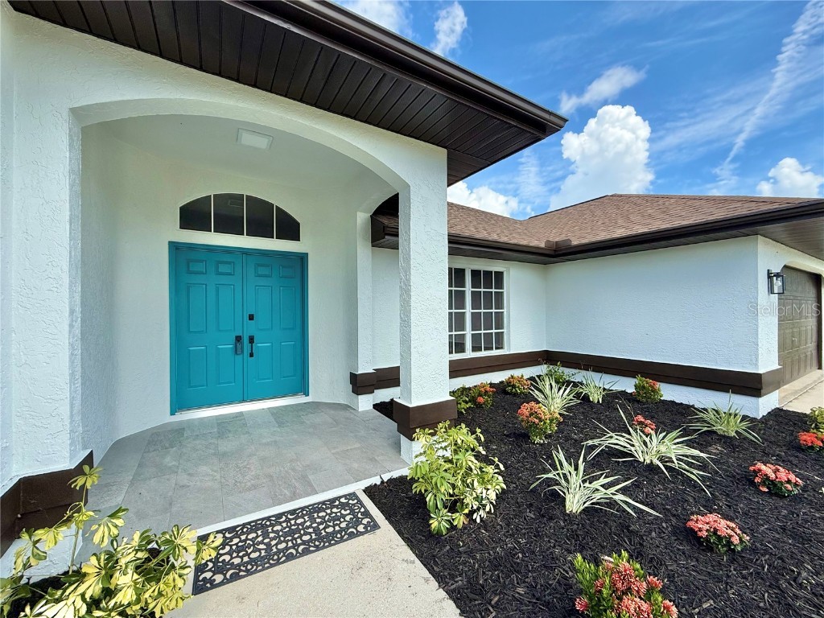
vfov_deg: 85.7
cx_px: 412
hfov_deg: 102.1
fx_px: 333
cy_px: 309
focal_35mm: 14
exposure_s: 1/1259
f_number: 2.2
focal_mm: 2.22
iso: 64
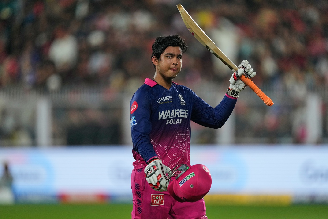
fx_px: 5466
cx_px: 164
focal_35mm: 600
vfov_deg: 2.3
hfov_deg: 3.4
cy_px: 110
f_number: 4
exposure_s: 1/1250
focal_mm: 600
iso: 2000
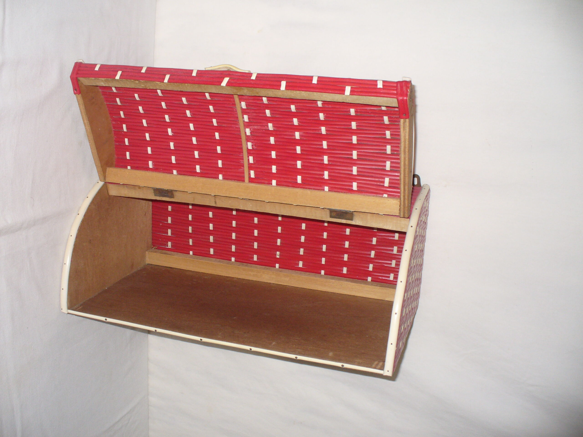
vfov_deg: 38.7
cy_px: 218
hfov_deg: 50.1
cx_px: 292
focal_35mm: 37
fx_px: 623
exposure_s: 1/30
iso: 125
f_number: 2.8
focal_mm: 6.1
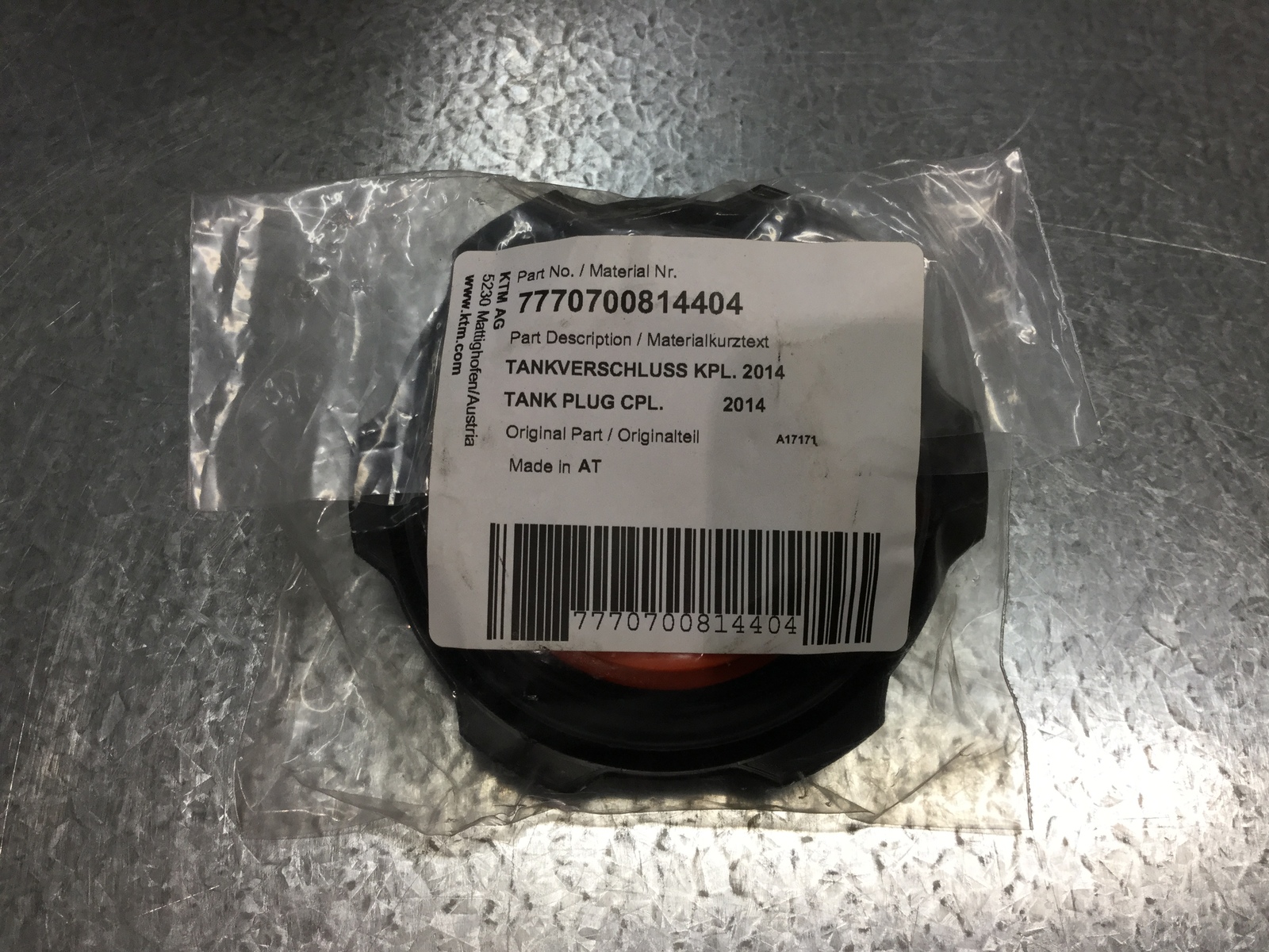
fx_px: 1136
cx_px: 634
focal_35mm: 31
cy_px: 476
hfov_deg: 58.4
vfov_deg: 45.4
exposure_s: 1/33
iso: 25
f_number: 2.4
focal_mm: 3.3
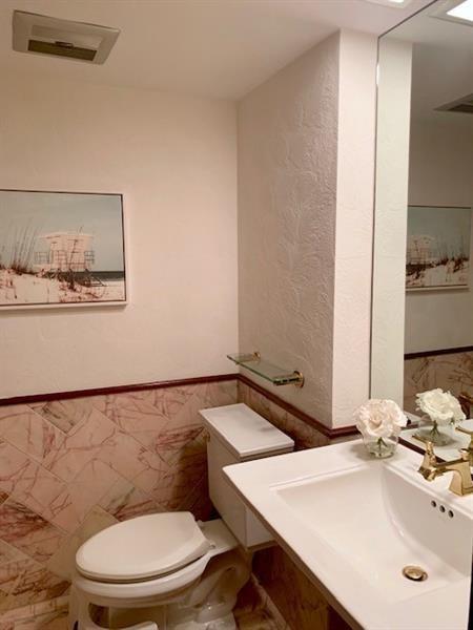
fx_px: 474
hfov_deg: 53.1
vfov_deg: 67.3
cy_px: 315
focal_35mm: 26
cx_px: 236
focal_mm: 4.25
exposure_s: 1/60
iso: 200
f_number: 1.8
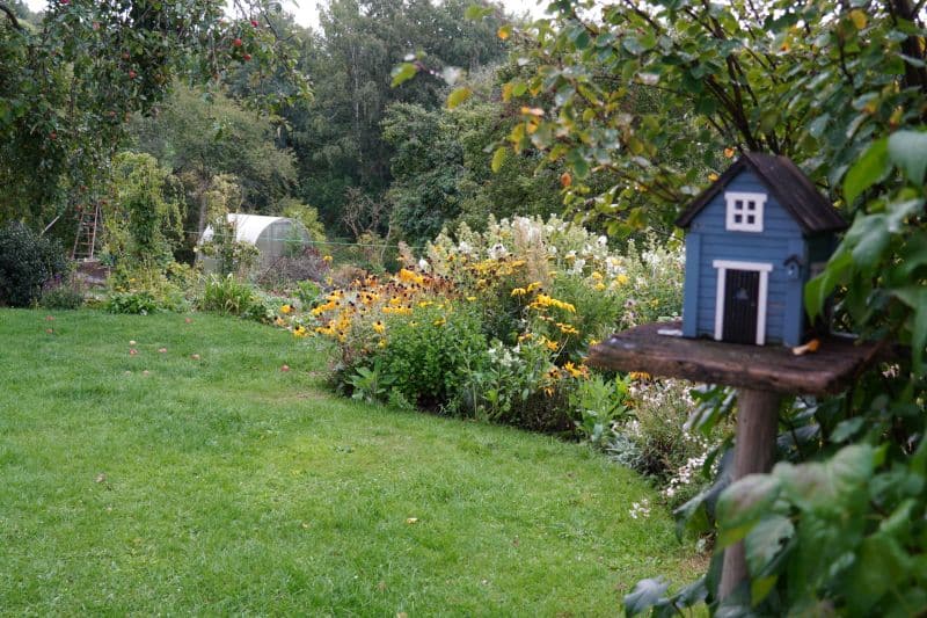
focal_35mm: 36
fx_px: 927
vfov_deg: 36.9
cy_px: 309
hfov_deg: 53.1
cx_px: 464
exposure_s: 1/40
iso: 100
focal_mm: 24
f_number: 4
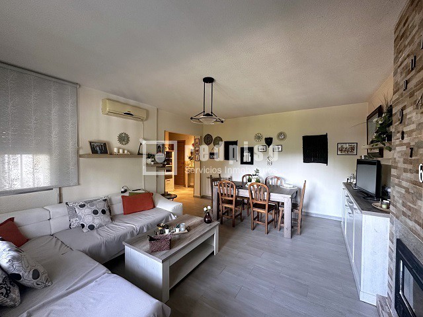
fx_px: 171
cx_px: 212
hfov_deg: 102.1
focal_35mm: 14
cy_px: 158
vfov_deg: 85.7
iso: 500
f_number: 2.2
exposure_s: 1/50
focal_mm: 2.22
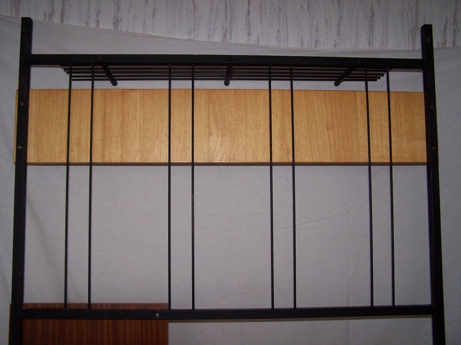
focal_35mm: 38
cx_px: 230
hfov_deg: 49.0
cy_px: 172
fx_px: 506
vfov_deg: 37.7
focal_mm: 6.3
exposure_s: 1/60
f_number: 2.8
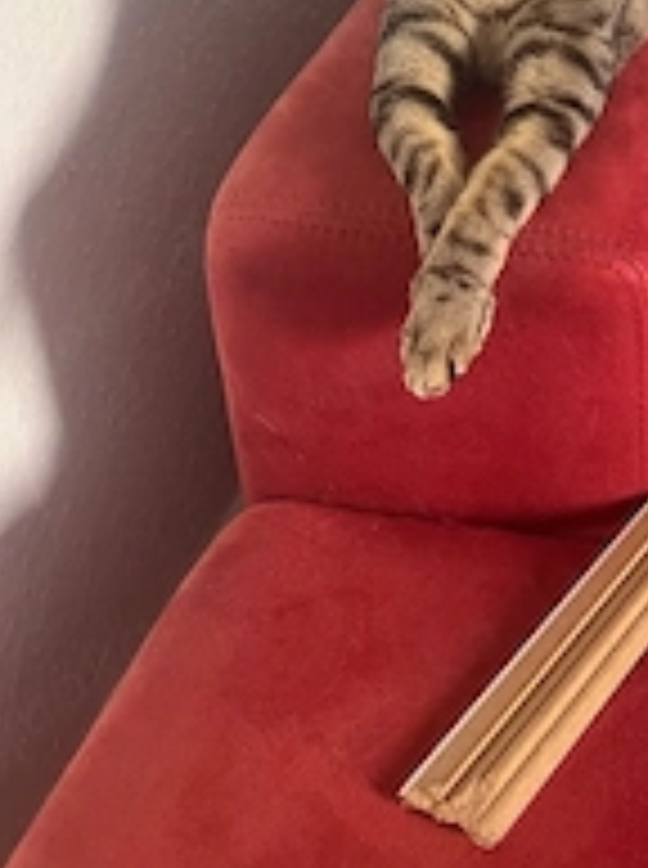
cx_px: 549
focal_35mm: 54
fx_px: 1352
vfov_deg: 32.8
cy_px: 9
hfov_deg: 26.3
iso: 125
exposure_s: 1/92
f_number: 1.6
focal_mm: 5.1
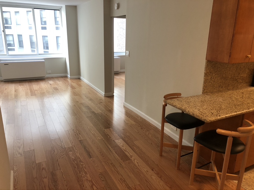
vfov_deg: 49.7
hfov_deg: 63.4
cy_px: 95
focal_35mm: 28
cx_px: 127
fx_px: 205
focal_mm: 4
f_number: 1.8
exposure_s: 1/24
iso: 32
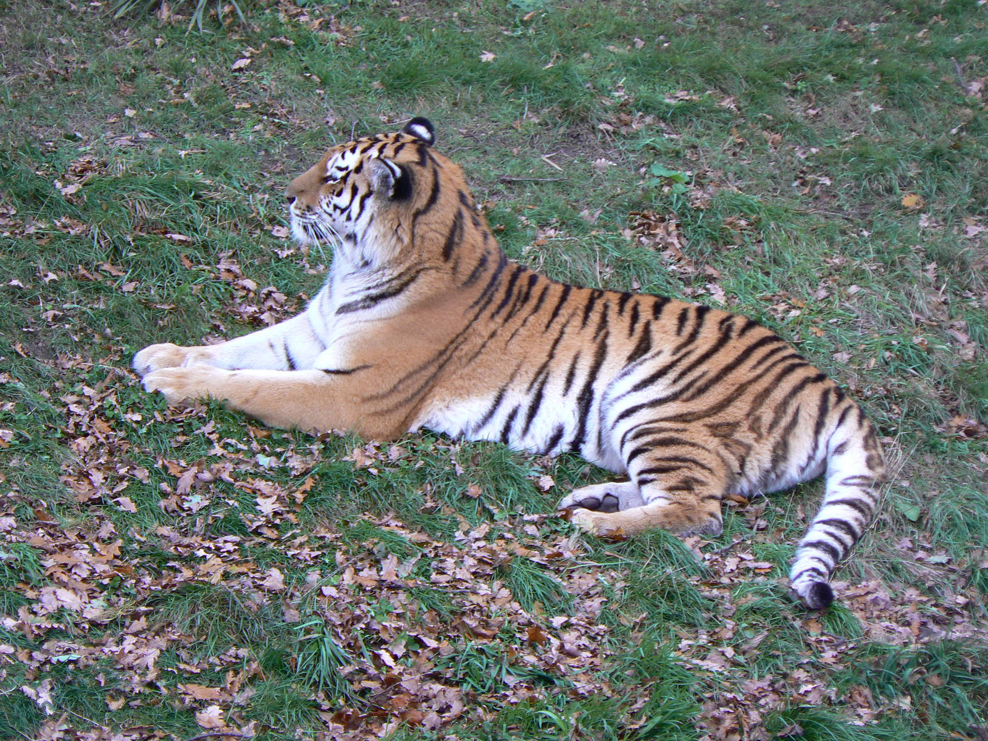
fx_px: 7078
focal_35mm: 248
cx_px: 494
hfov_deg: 8.0
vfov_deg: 6.0
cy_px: 370
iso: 80
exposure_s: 1/30
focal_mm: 41.3
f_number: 3.3
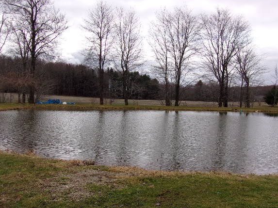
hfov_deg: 49.0
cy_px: 102
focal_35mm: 38
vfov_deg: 37.7
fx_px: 305
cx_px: 147
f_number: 11.6
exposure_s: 1/210
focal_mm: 6.1
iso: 200
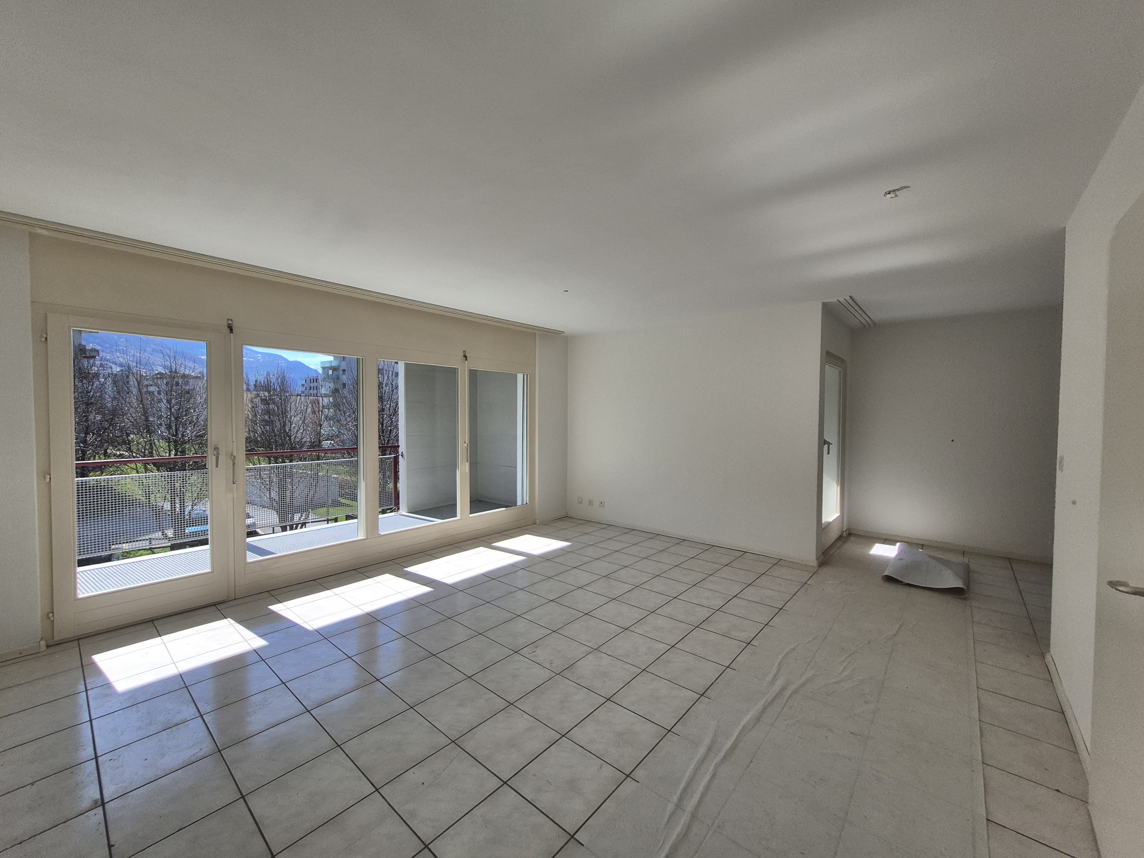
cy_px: 429
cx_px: 572
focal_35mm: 13
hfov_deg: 106.2
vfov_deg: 89.9
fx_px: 430
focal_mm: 1.74
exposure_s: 1/896
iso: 50
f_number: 2.2
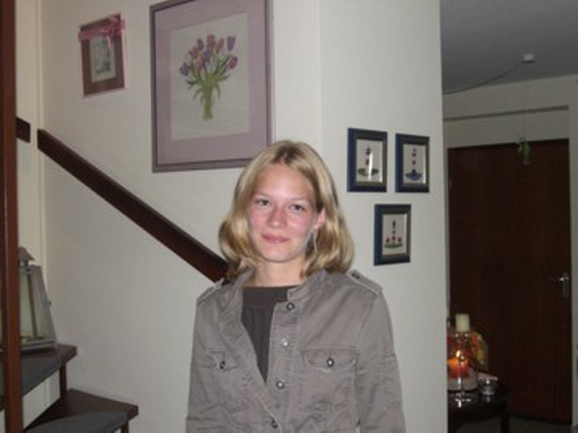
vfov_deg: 31.5
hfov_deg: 41.2
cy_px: 216
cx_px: 289
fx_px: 768
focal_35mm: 46
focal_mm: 7.56
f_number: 3.3
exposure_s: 1/60
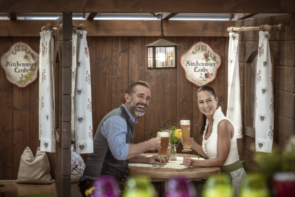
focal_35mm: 140
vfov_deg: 9.8
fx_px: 1148
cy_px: 98
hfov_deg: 14.6
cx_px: 148
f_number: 2.8
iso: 400
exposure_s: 1/125
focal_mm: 140
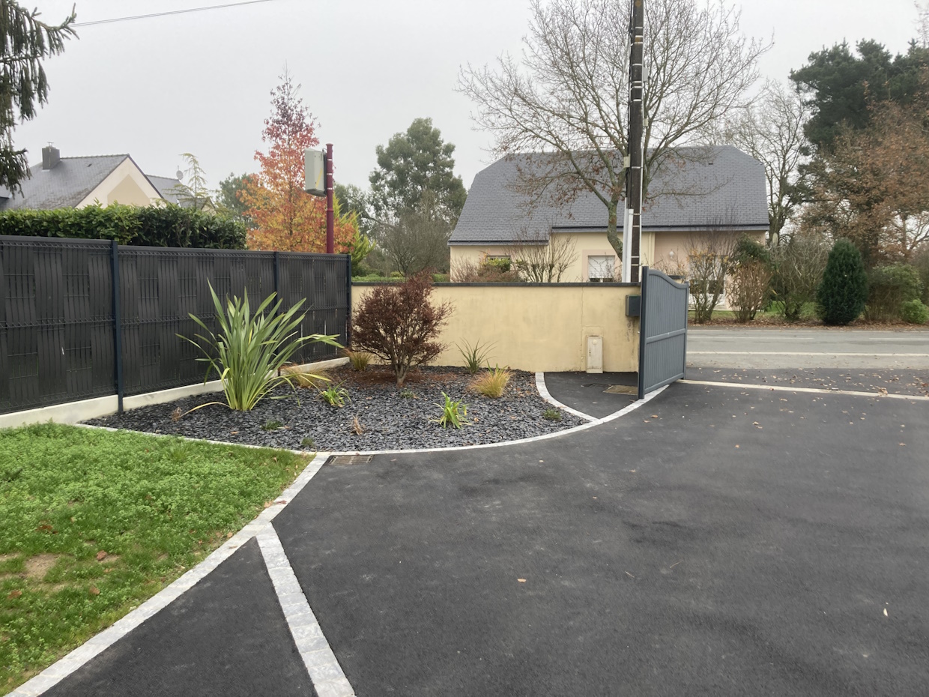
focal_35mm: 28
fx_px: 751
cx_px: 464
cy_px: 348
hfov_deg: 63.4
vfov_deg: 49.7
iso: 25
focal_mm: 3.99
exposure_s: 1/121
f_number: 1.8
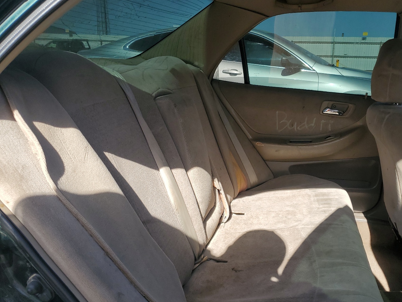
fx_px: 360
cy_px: 169
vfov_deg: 45.3
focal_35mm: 31
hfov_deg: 57.9
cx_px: 239
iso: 50
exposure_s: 1/1000
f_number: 1.5
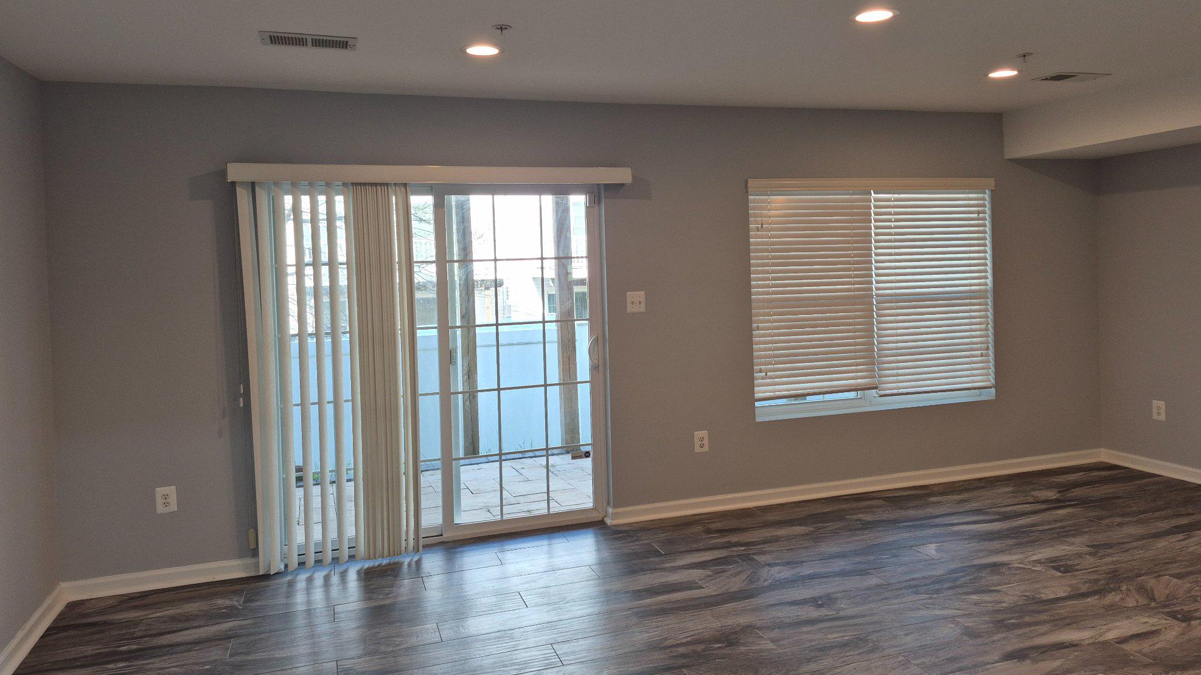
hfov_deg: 71.9
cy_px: 283
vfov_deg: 44.2
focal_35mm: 26
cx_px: 619
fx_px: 828
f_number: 1.8
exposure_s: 1/120
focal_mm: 5.4
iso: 50
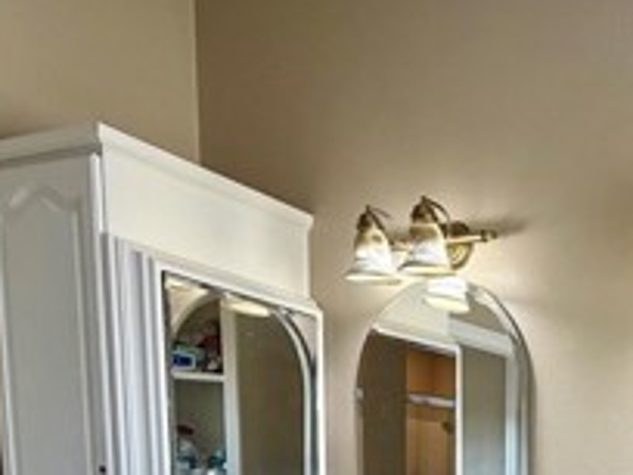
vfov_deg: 27.1
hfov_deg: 36.0
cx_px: 707
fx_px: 805
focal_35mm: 44
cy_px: 633
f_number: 2.2
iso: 125
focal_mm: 2.22
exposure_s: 1/120
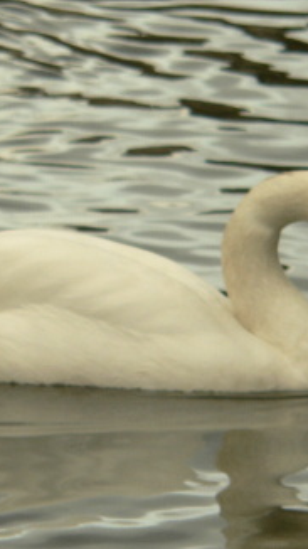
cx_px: 96
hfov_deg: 3.0
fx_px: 5904
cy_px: 259
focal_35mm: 406
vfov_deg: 5.3
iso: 100
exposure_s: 1/400
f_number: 4
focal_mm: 42
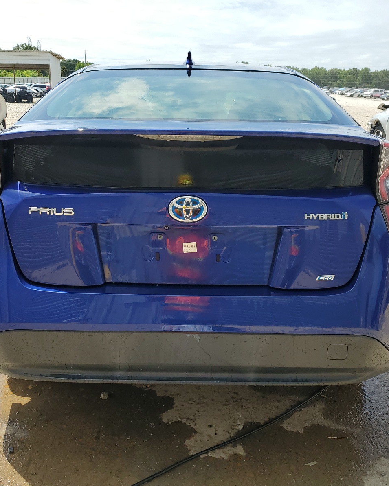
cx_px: 192
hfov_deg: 43.4
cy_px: 244
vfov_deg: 52.8
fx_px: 489
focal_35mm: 34
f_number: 1.5
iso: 50
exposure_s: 1/2500
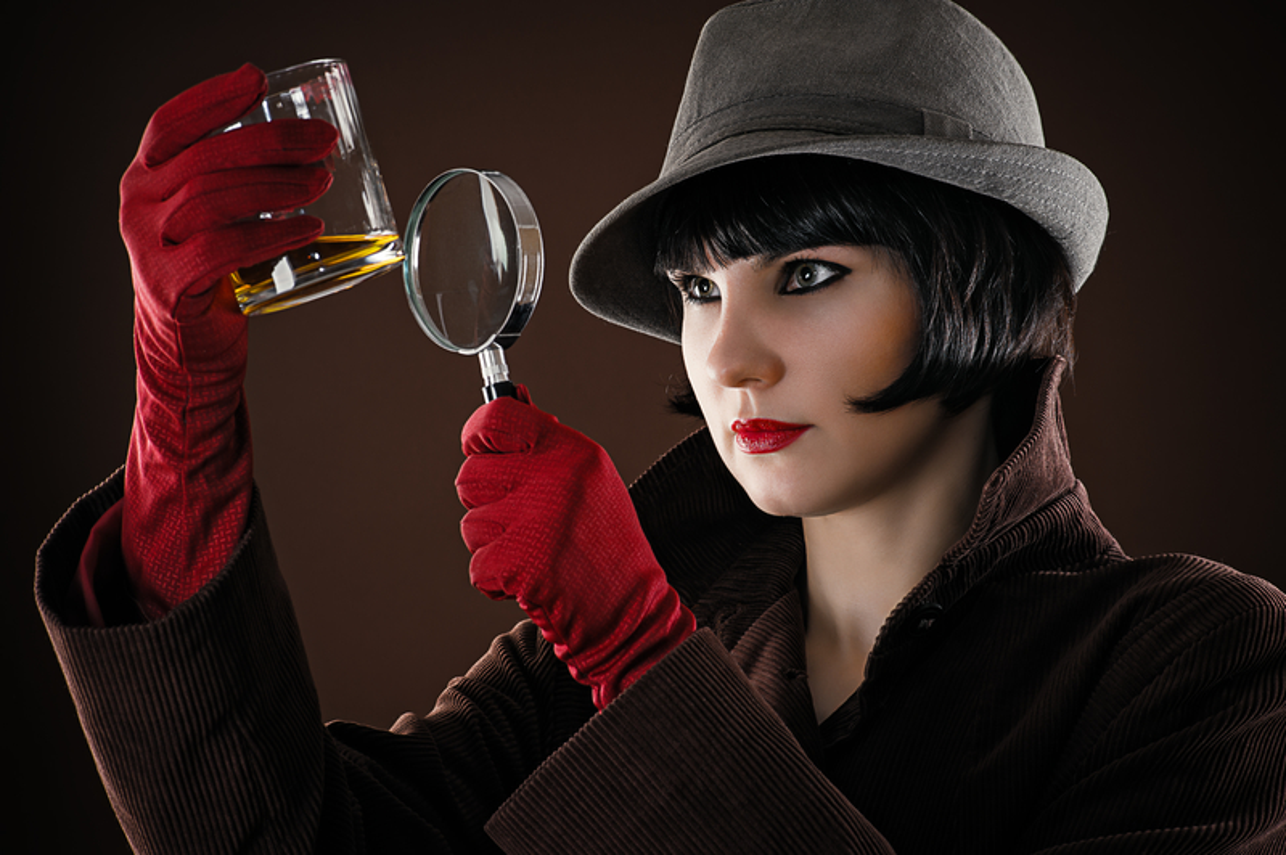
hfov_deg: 19.5
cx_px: 643
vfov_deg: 13.0
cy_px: 428
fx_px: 3748
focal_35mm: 105
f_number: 14
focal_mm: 105
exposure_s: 1/125
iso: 100
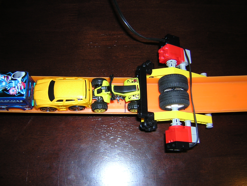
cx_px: 124
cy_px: 93
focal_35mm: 36
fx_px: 257
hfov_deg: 51.4
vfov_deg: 39.7
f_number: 2.6
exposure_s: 1/60.1
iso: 100
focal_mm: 4.7
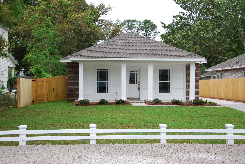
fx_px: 409
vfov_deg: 22.7
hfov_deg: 33.4
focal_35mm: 60
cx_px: 122
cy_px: 82
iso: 200
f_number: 5.6
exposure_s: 1/125
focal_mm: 40
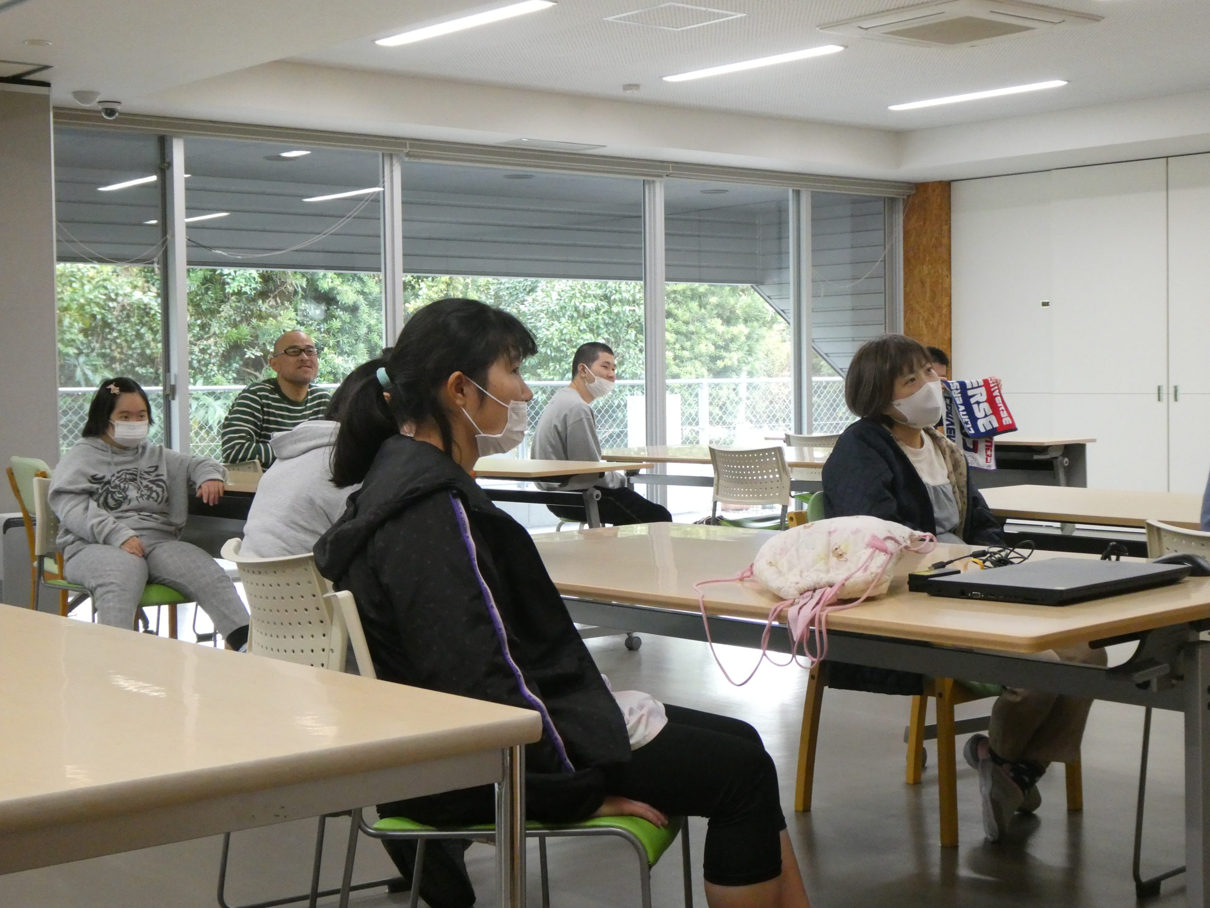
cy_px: 454
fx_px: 1748
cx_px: 605
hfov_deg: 38.2
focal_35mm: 50
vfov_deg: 29.1
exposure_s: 1/80
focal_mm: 9
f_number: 4.1
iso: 800
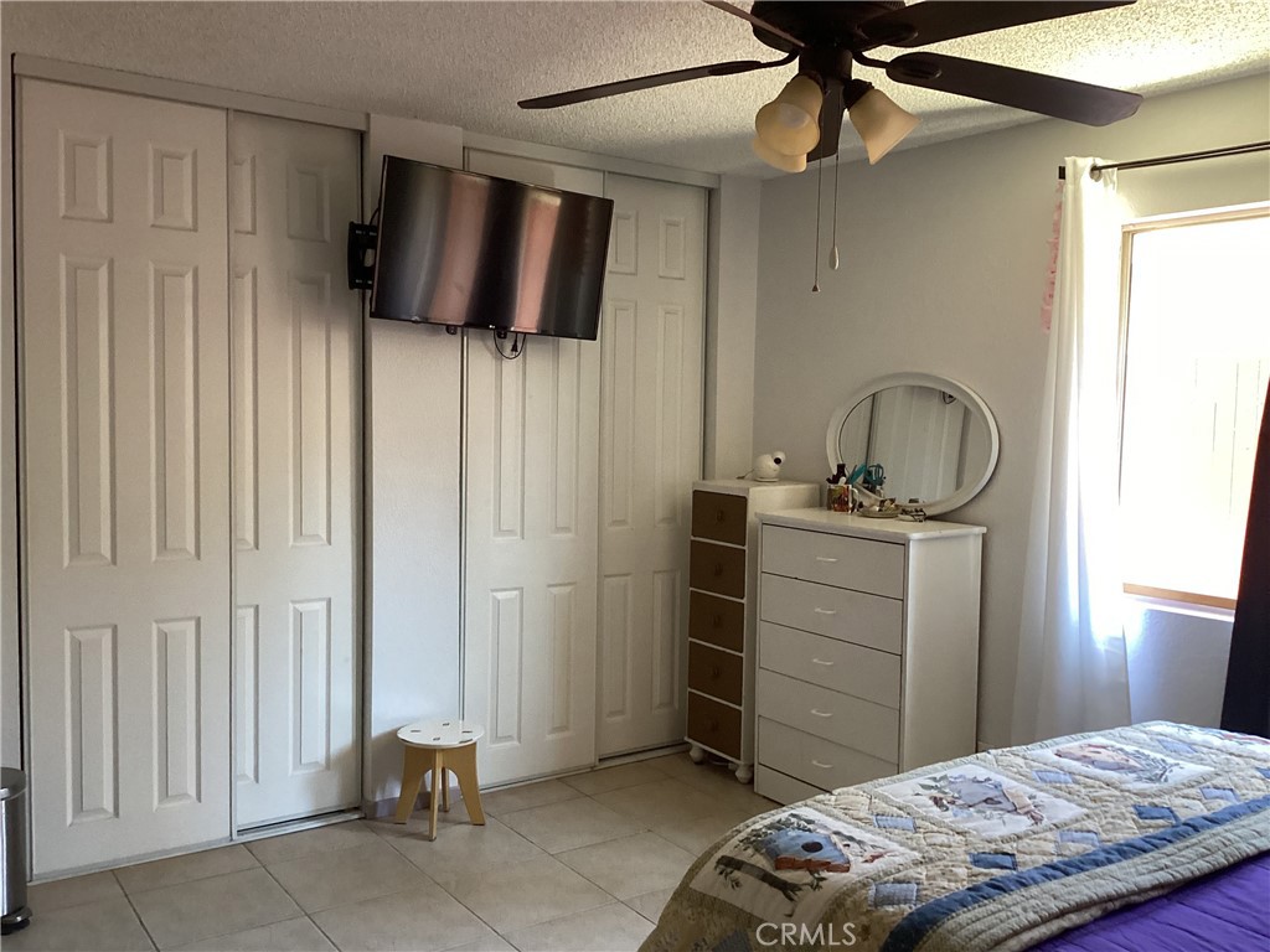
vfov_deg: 45.4
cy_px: 476
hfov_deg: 58.4
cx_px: 635
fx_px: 1137
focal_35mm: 31
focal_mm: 3.3
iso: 250
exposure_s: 1/60
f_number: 2.4
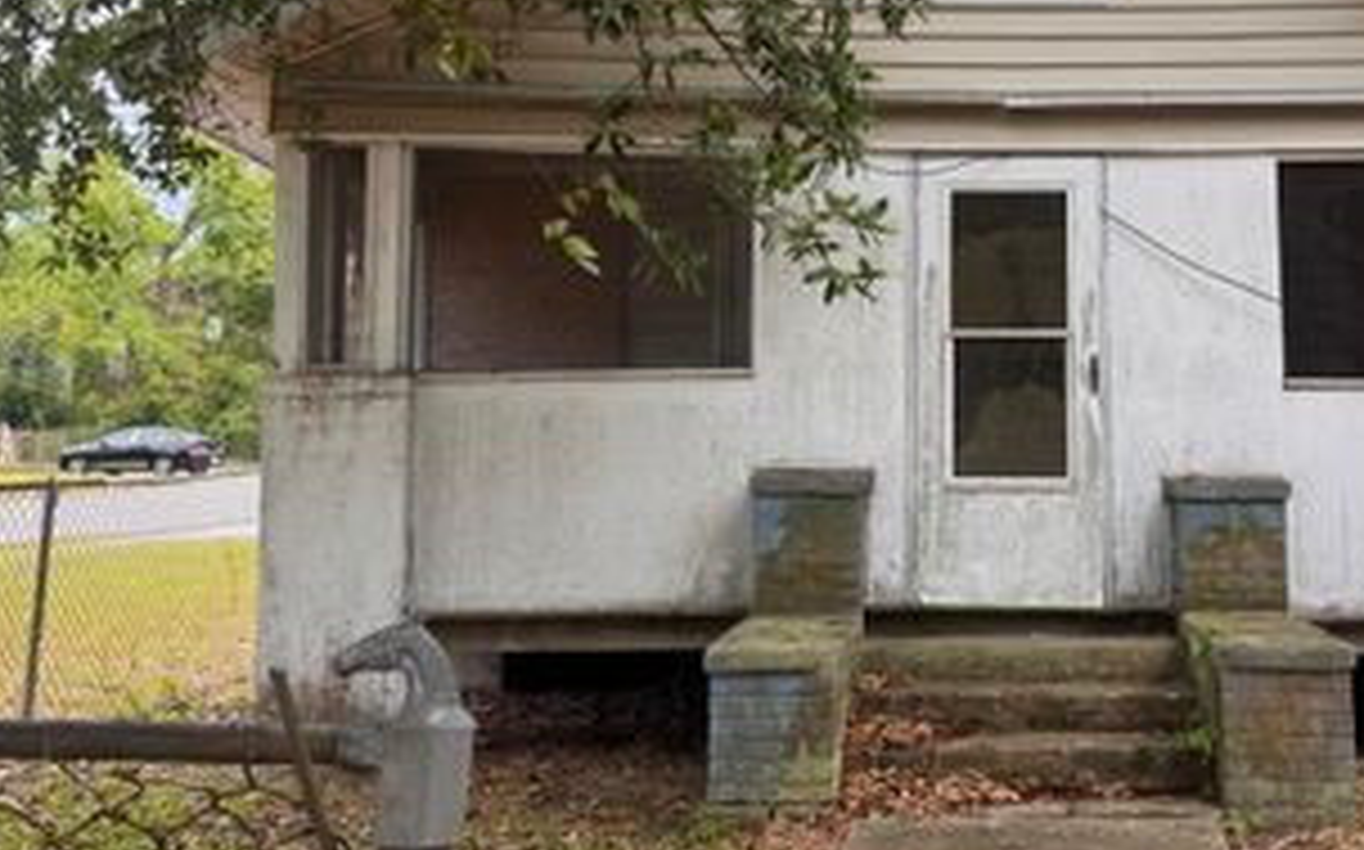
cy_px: 205
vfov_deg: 30.0
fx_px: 1560
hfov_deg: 46.1
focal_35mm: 42
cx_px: 968
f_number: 1.78
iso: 80
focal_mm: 6.76
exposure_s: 1/756
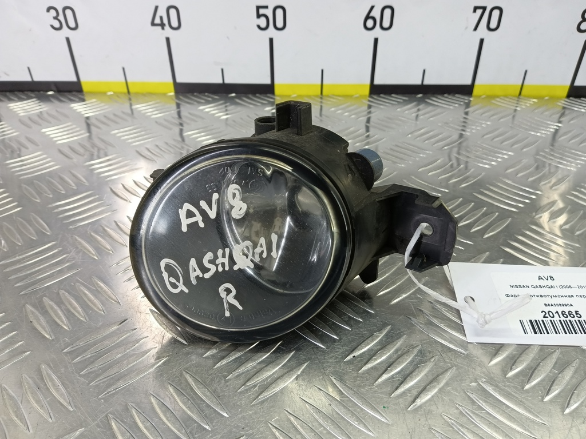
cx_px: 293
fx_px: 389
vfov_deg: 58.9
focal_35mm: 23
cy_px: 220
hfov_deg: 73.9
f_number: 1.6
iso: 131
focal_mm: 4.11
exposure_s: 1/50
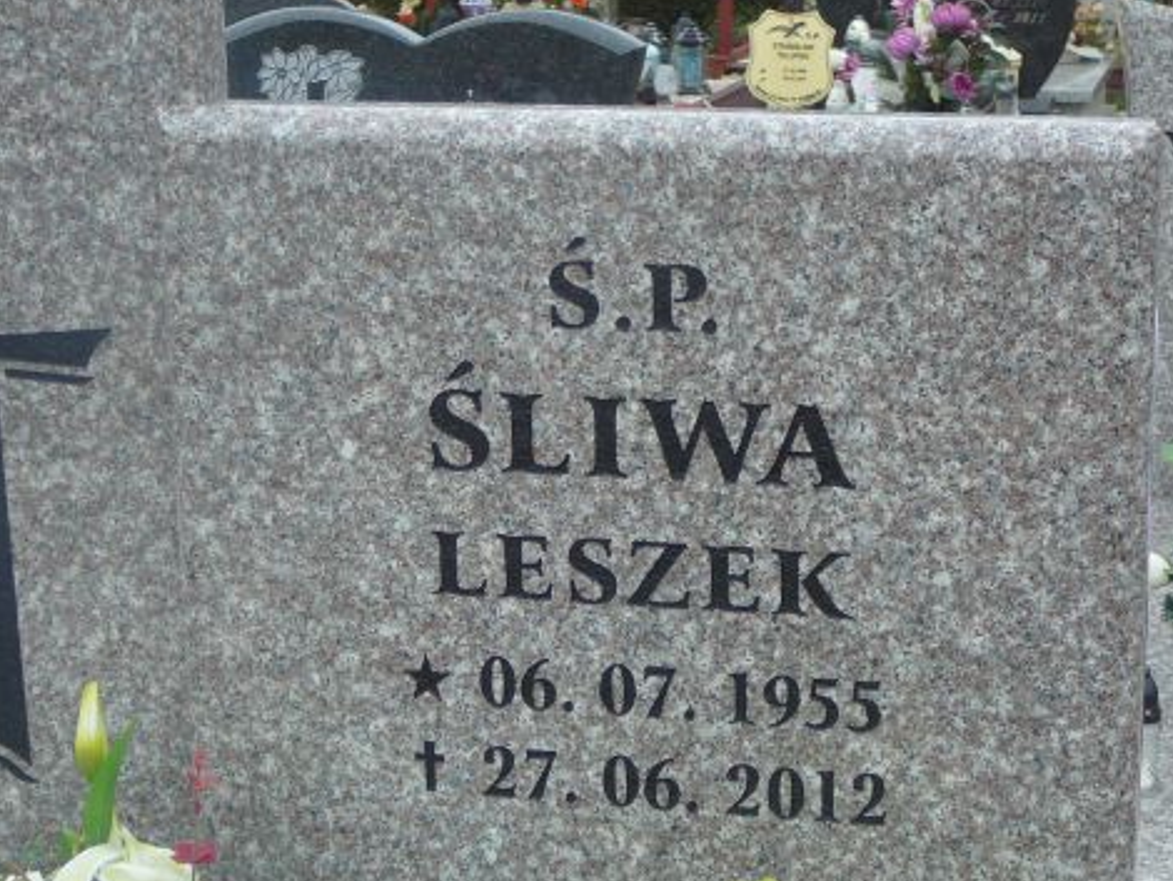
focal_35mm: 83
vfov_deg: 17.8
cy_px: 582
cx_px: 594
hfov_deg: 23.5
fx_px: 2814
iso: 80
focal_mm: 9.1
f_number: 3.6
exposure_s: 1/60
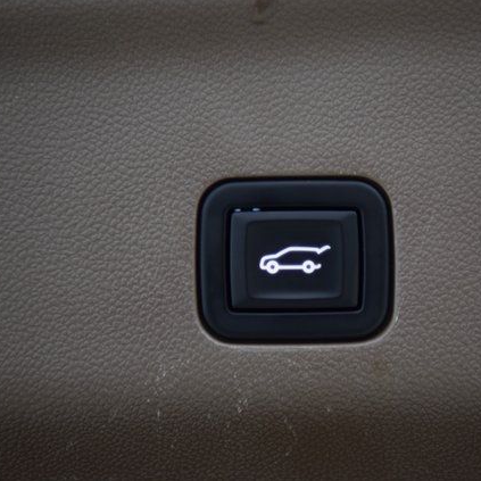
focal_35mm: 112
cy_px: 239
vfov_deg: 15.6
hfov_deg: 15.5
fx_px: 1761
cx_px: 293
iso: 1600
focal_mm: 58
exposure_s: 1/40
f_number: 2.8
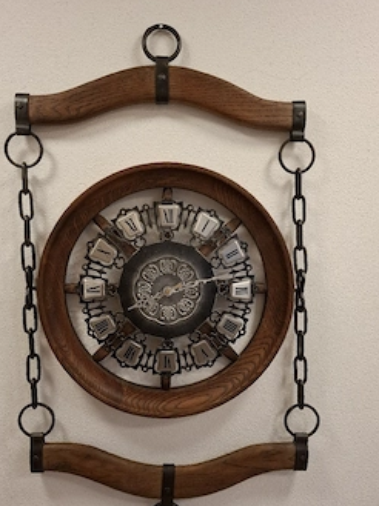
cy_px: 263
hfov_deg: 49.5
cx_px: 166
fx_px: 410
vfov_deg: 63.5
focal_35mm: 28
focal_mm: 5.54
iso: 200
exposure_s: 1/50
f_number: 1.8
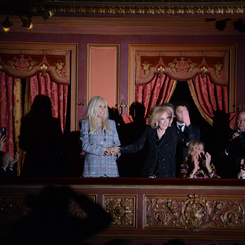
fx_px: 2042
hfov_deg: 6.9
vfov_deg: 6.9
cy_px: 122
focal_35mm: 255
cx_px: 152
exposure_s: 1/1000
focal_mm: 200
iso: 3200
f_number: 2.8
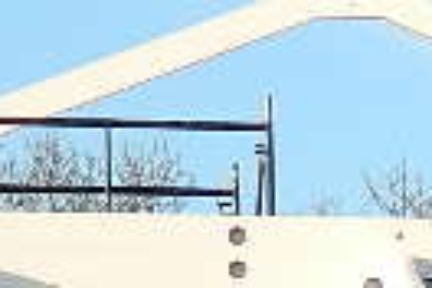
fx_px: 4548
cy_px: 916
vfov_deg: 3.5
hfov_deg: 5.1
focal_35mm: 379
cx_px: 1460
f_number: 3.6
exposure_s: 1/320
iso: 80
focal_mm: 8.4
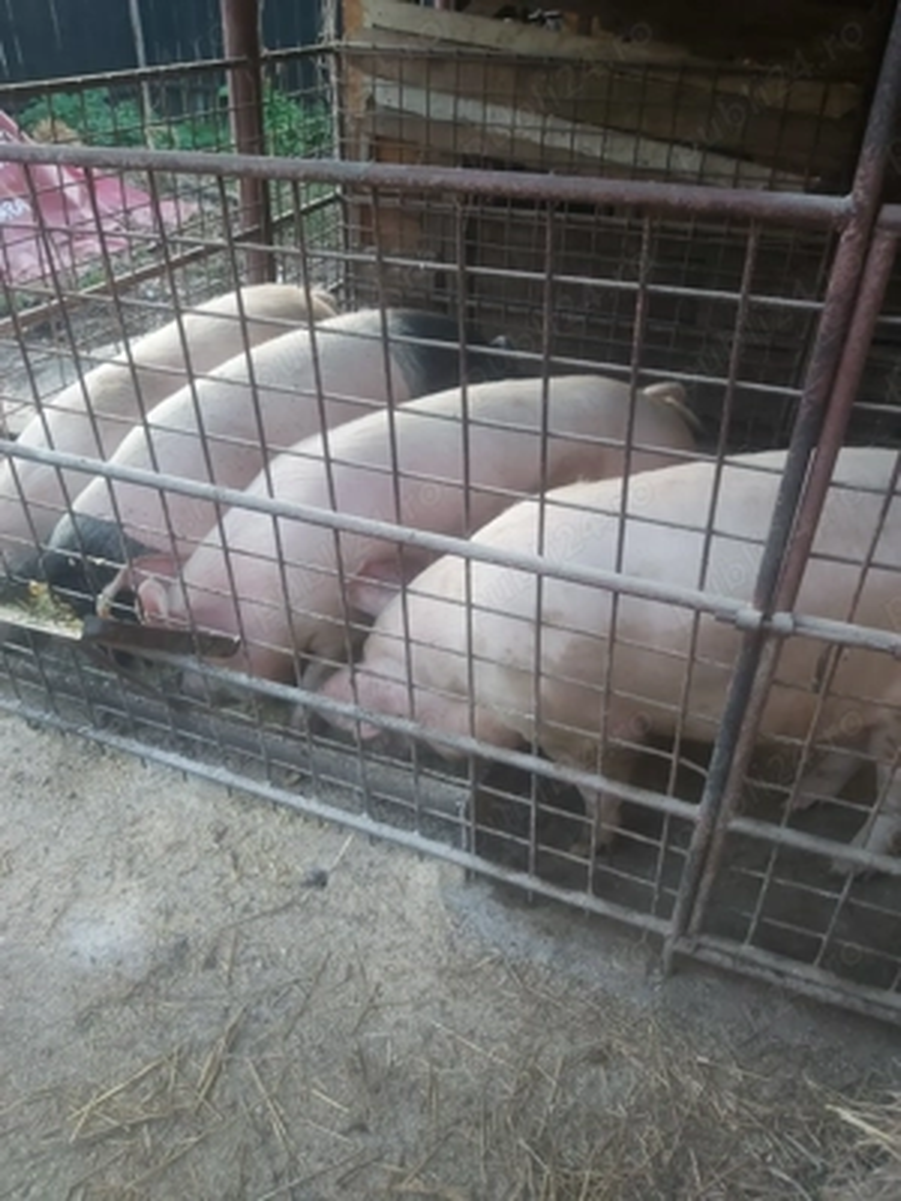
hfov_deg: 53.1
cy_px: 600
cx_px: 450
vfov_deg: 67.3
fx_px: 902
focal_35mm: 26
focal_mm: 3.92
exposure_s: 1/50
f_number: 1.7
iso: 80
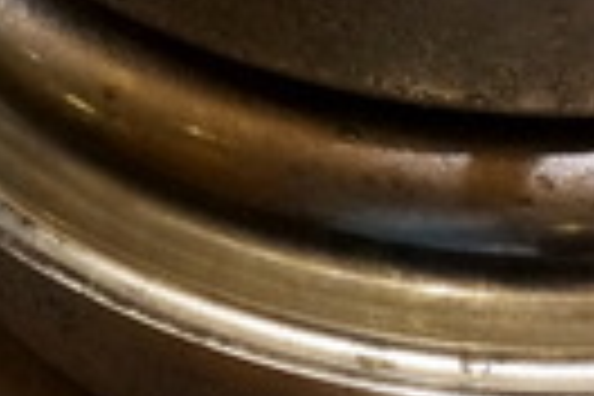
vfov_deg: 9.2
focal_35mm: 145
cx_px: -297
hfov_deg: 13.4
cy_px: -200
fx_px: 2392
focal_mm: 20
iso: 2500
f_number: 4
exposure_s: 1/160
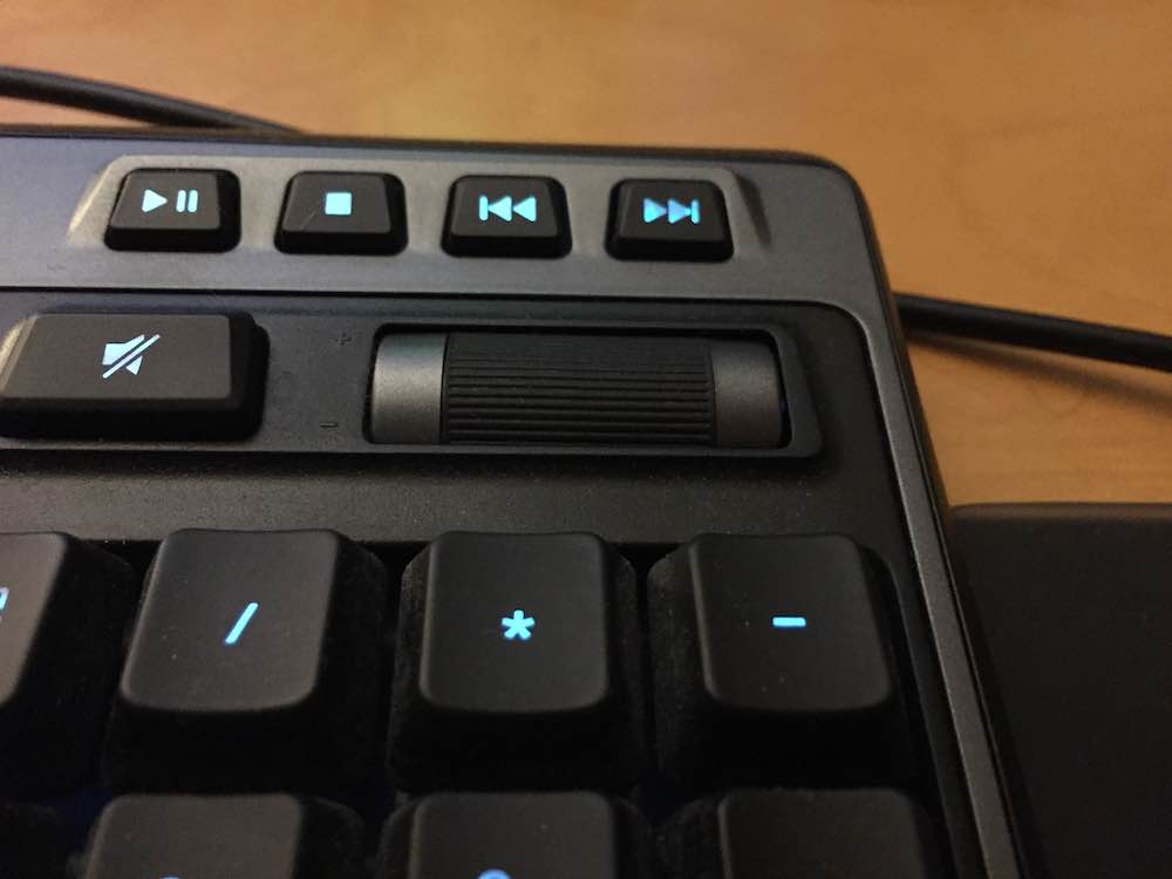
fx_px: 982
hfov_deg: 61.7
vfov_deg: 48.2
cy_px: 440
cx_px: 586
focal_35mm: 29
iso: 800
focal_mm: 4.15
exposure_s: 1/17
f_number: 2.2
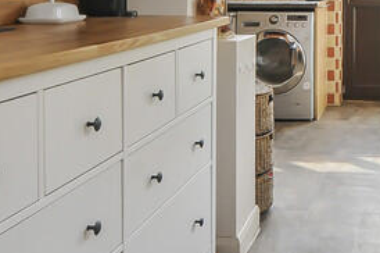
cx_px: 397
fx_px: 590
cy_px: -32
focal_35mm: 56
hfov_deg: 32.3
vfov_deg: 22.6
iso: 400
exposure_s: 1/5
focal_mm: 10
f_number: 14
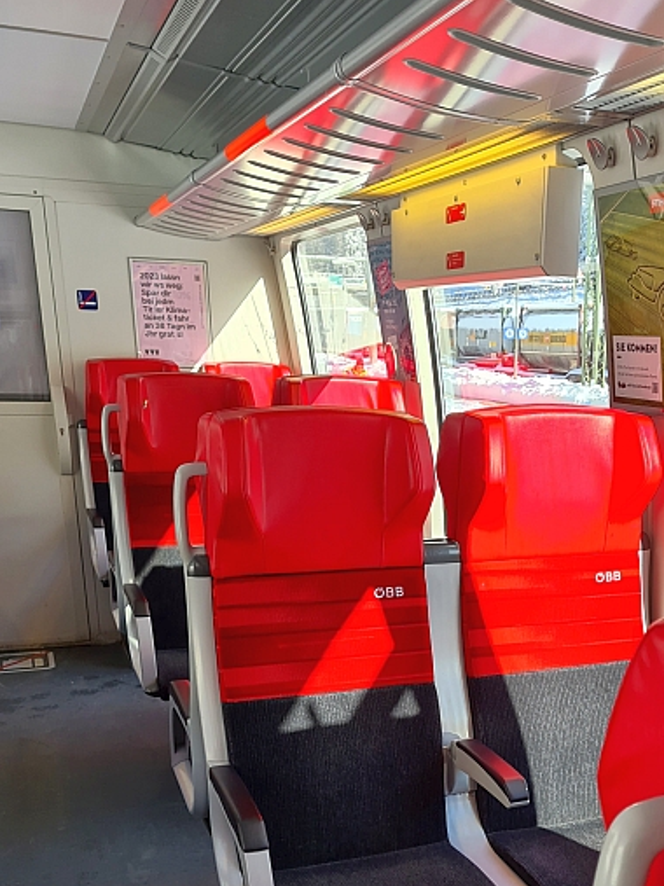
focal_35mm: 41
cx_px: 493
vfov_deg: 44.0
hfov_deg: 34.4
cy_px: 685
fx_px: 1049
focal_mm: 5.4
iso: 50
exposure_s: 1/249
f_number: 1.8
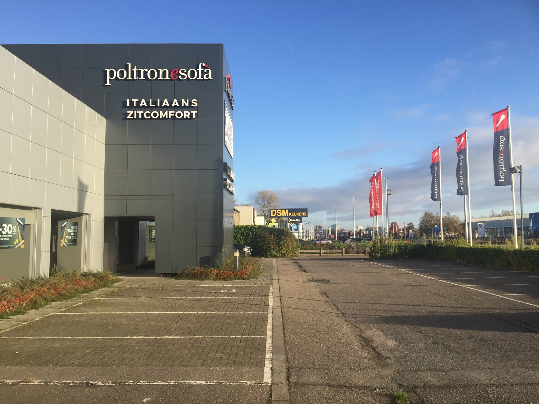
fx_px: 452
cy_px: 202
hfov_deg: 61.7
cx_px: 270
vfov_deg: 48.2
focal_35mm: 29
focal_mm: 4.15
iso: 32
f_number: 2.2
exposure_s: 1/942
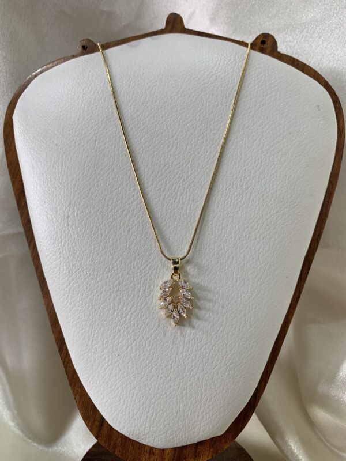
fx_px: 347
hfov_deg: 53.1
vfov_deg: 67.3
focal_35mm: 26
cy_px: 230
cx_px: 173
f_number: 1.8
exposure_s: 1/100
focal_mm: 4.25
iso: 80
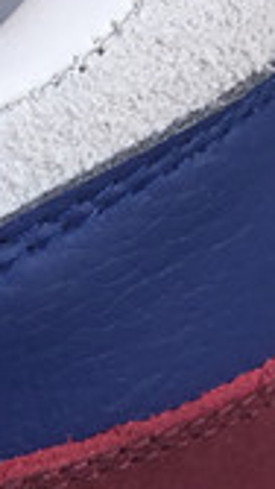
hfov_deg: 6.0
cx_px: -676
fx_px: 2358
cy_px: 335
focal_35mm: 182
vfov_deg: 11.8
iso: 25
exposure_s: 1/100
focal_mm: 3.3
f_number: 2.4
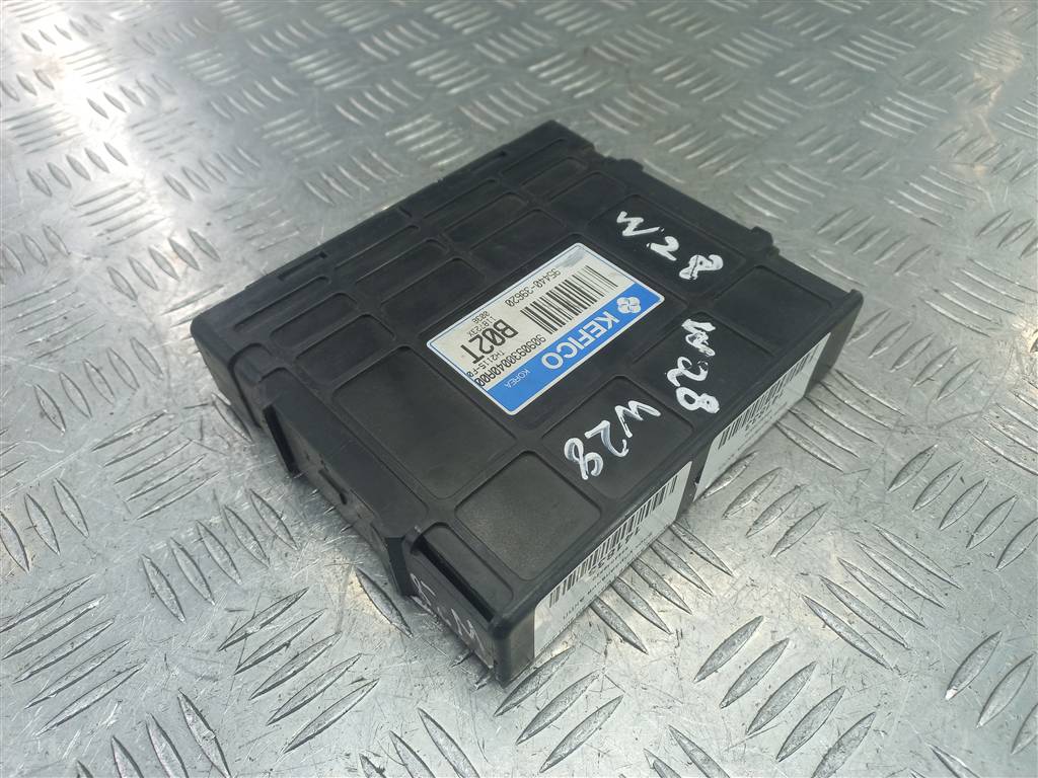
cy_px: 389
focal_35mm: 25
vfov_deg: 54.9
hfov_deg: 69.4
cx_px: 519
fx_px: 750
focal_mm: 4.6
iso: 50
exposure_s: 1/50
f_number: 1.8
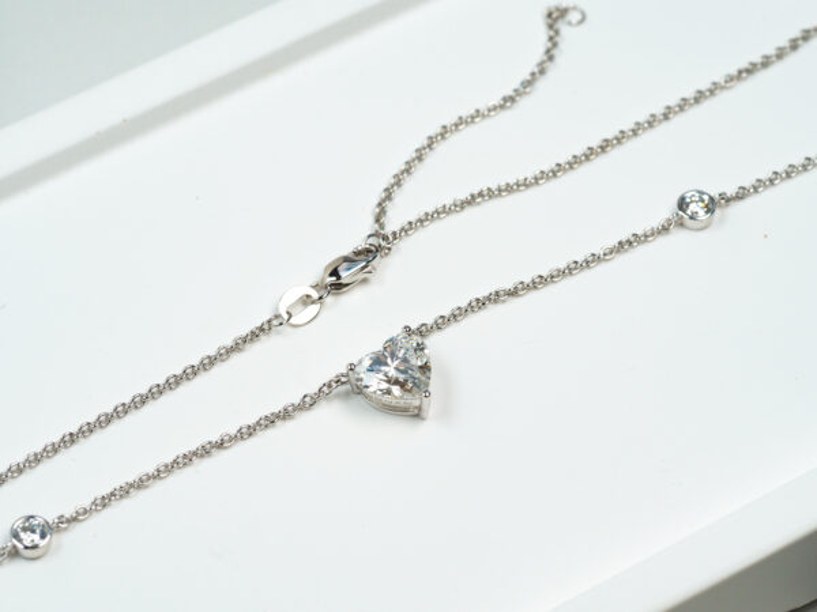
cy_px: 306
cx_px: 408
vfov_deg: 12.3
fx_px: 2832
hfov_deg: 16.4
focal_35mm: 120
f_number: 8
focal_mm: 60
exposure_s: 1/160
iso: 500
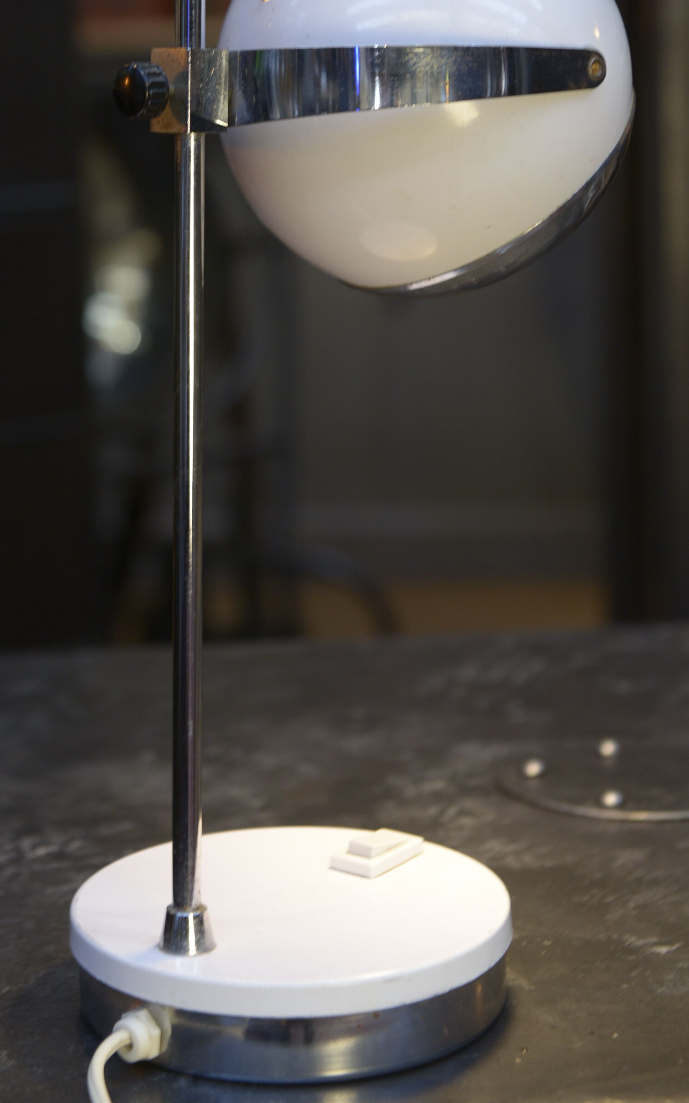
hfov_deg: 15.0
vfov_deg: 23.6
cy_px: 306
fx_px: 2614
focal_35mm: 87
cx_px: 205
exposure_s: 1/50
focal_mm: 56
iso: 500
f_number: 4.5
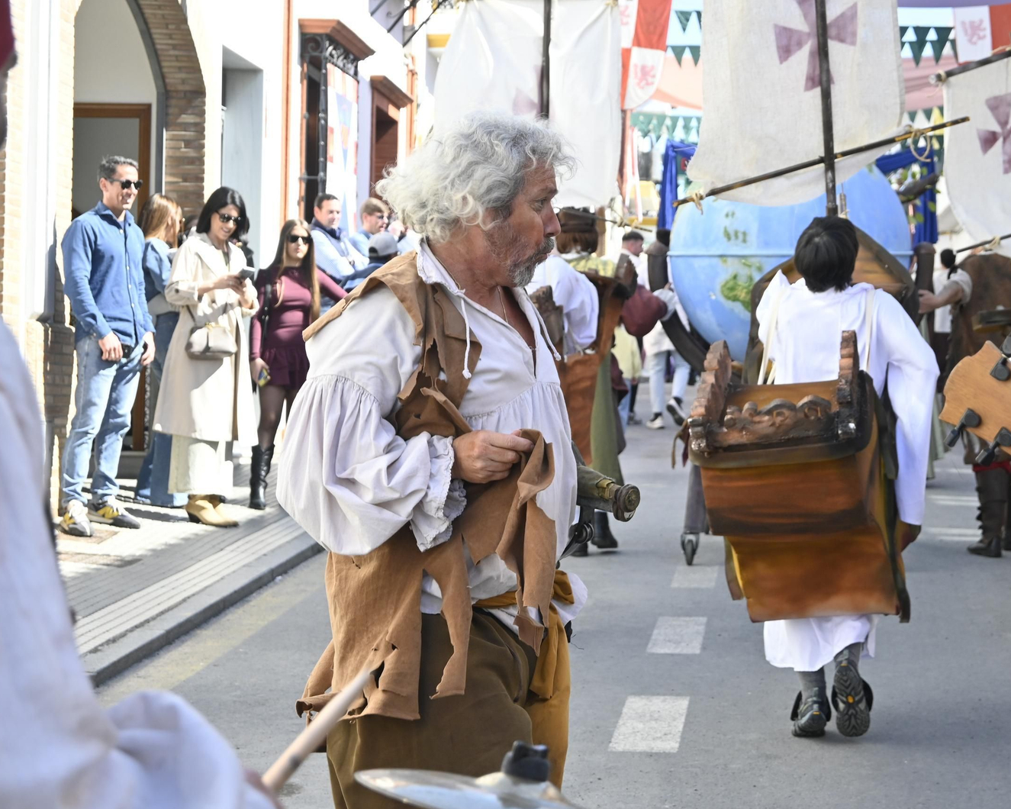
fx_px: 2543
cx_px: 560
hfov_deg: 22.5
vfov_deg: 18.1
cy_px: 406
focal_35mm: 85
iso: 400
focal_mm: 50
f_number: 6.3
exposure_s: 1/400
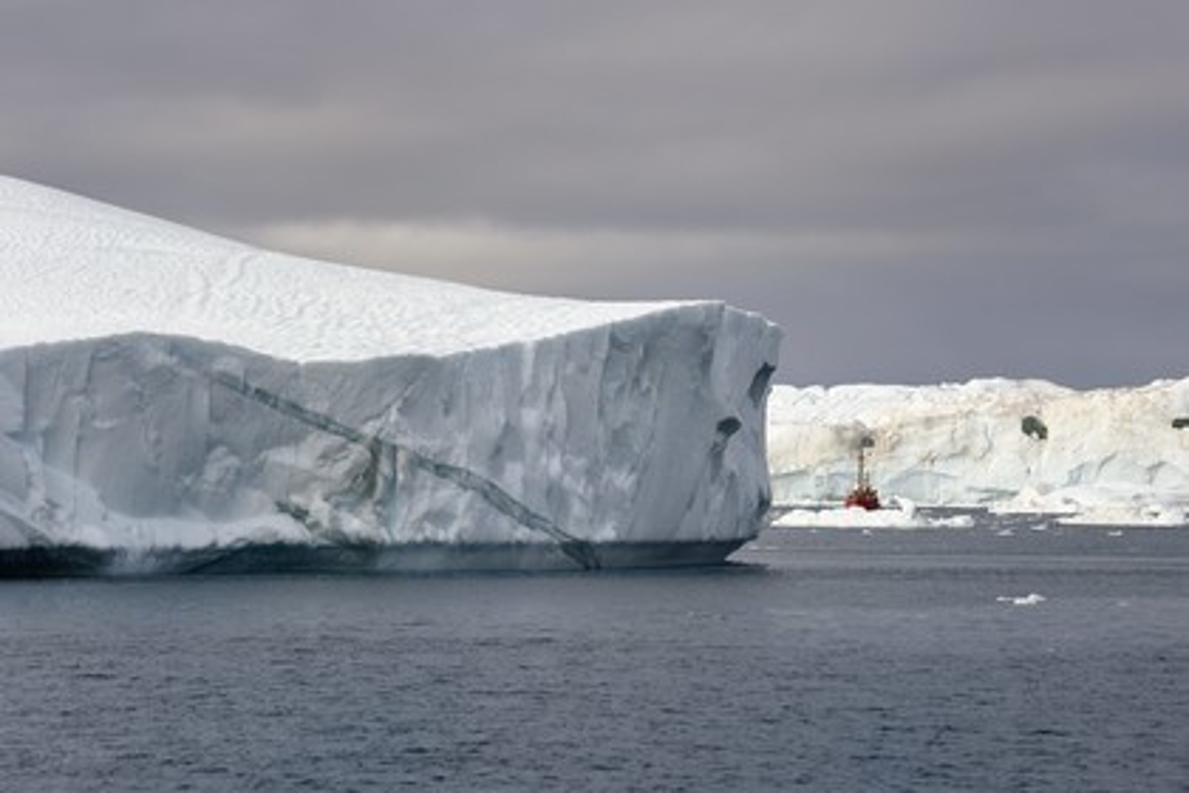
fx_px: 6605
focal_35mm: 200
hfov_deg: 10.3
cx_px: 594
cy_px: 396
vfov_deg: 6.9
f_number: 7.1
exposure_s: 1/640
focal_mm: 200
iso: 200
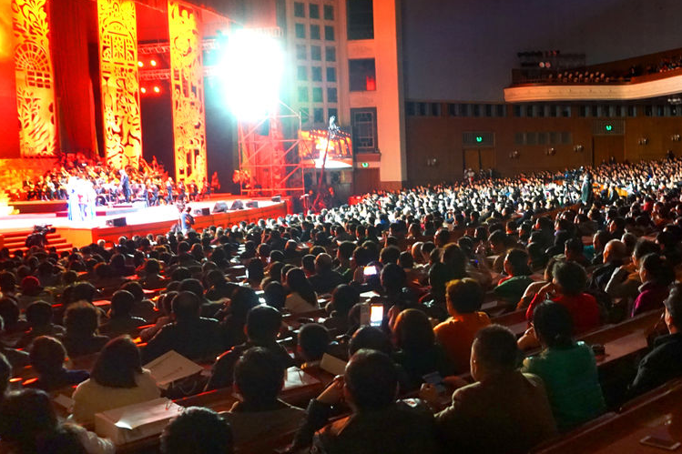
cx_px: 498
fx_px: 777
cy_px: 223
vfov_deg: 32.6
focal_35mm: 41
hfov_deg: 46.0
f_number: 3.5
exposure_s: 1/8
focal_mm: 16
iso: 3200
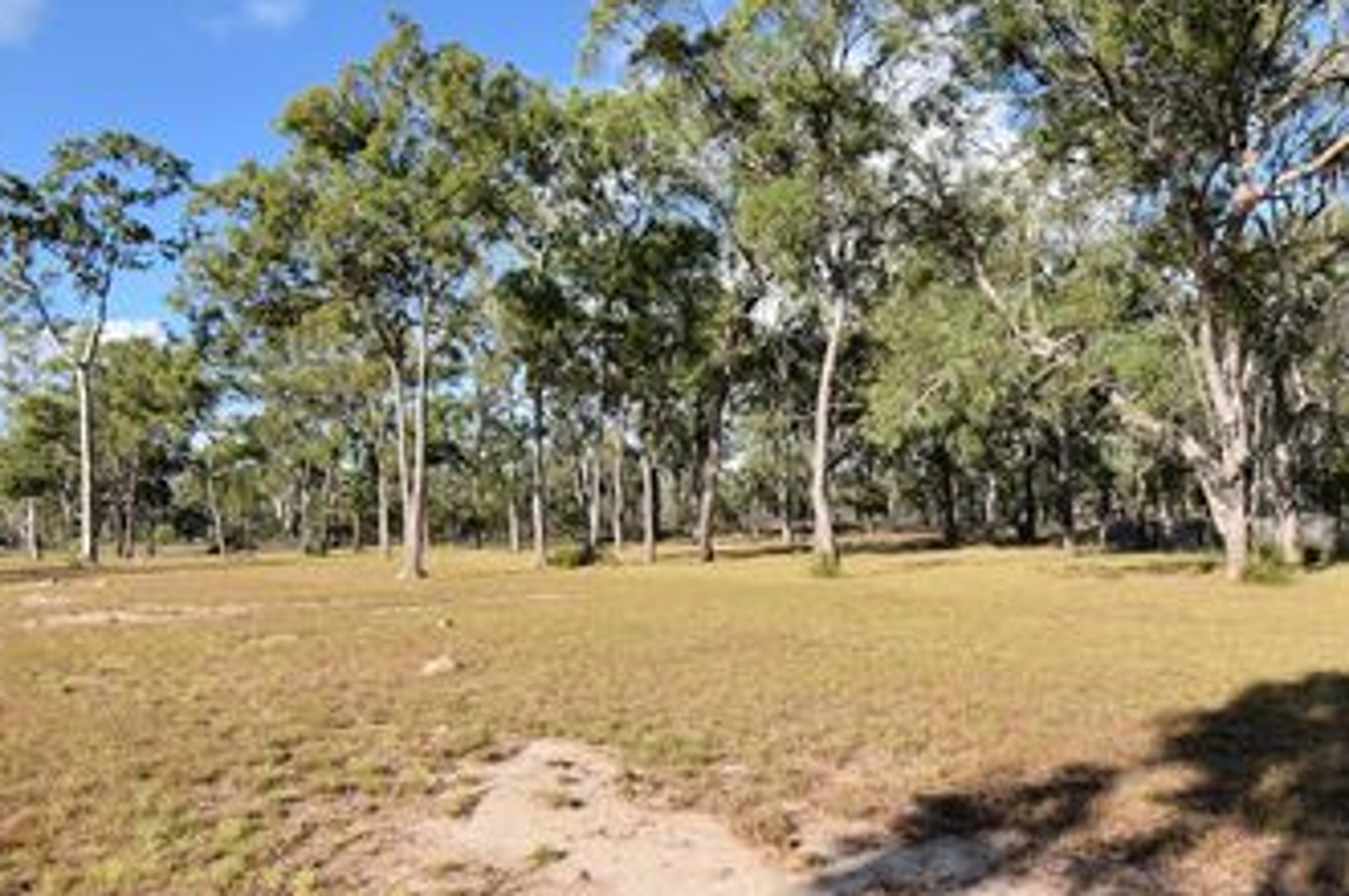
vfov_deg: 46.7
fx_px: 1037
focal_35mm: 28
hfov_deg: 66.0
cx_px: 636
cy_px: 462
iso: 125
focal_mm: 13
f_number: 8
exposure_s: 1/250
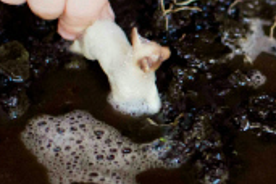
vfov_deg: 7.5
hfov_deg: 11.0
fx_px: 1409
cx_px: 307
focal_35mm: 184
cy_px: 73
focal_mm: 35
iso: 1600
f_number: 2.5
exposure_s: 1/125
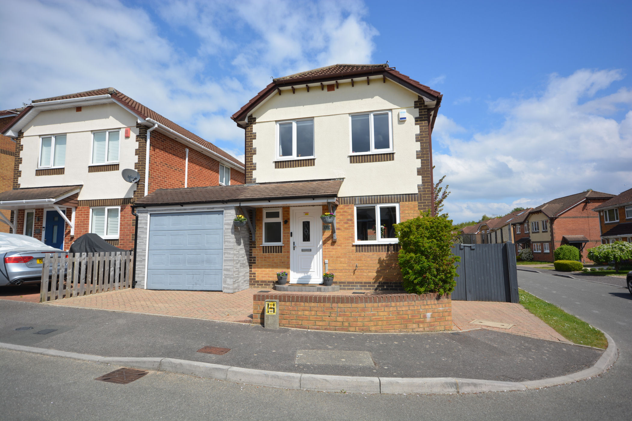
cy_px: 210
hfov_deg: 85.4
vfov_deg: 63.2
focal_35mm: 20
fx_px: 342
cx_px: 316
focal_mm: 13
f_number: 9
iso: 100
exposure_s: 1/320
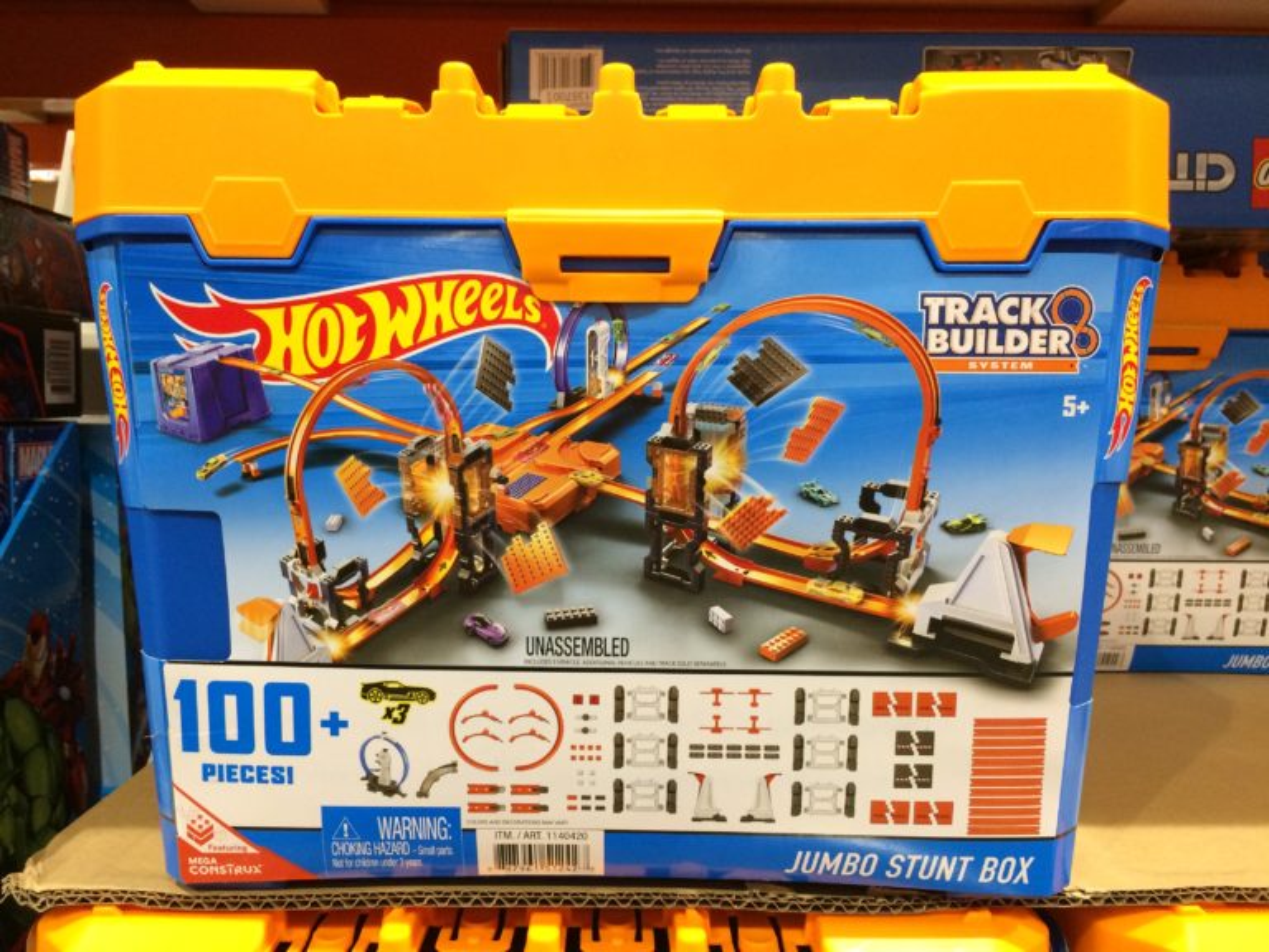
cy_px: 476
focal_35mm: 29
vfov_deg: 48.2
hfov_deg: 61.7
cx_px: 634
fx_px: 1063
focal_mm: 4.15
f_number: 2.2
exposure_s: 1/33
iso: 200
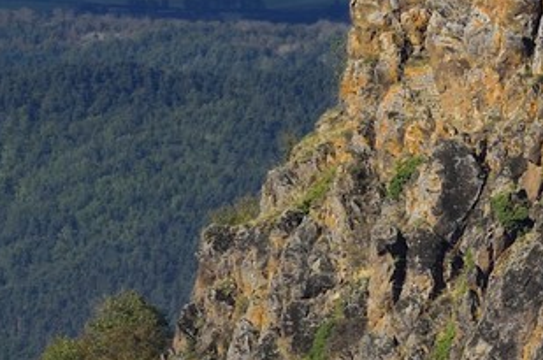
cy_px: 156
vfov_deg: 1.7
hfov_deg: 2.6
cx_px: 1286
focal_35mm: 803
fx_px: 12093
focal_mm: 155
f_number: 14
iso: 200
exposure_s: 1/250
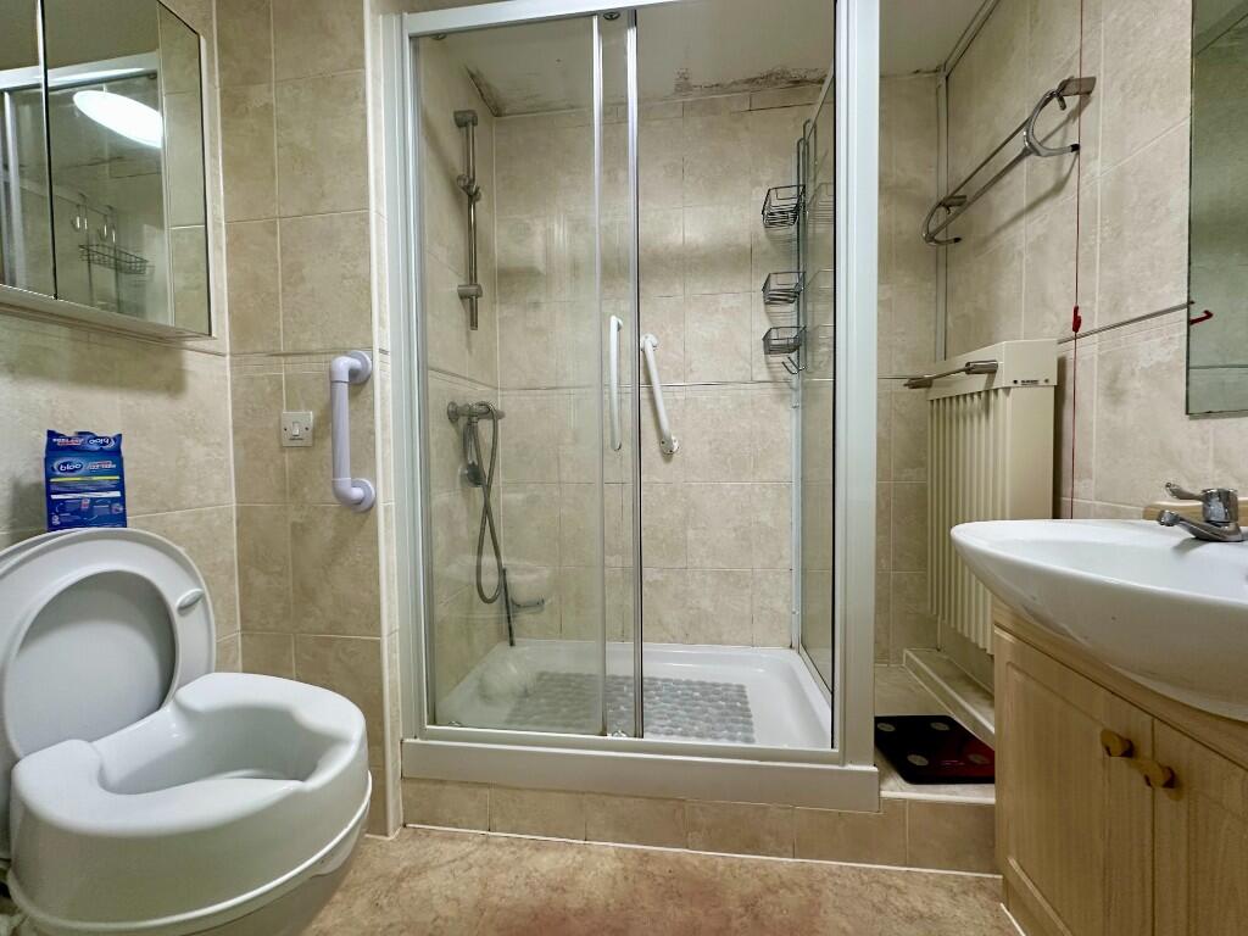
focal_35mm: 14
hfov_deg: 102.1
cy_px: 468
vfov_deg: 85.7
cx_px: 624
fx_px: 505
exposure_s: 1/50
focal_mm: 2.22
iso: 160
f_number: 2.2
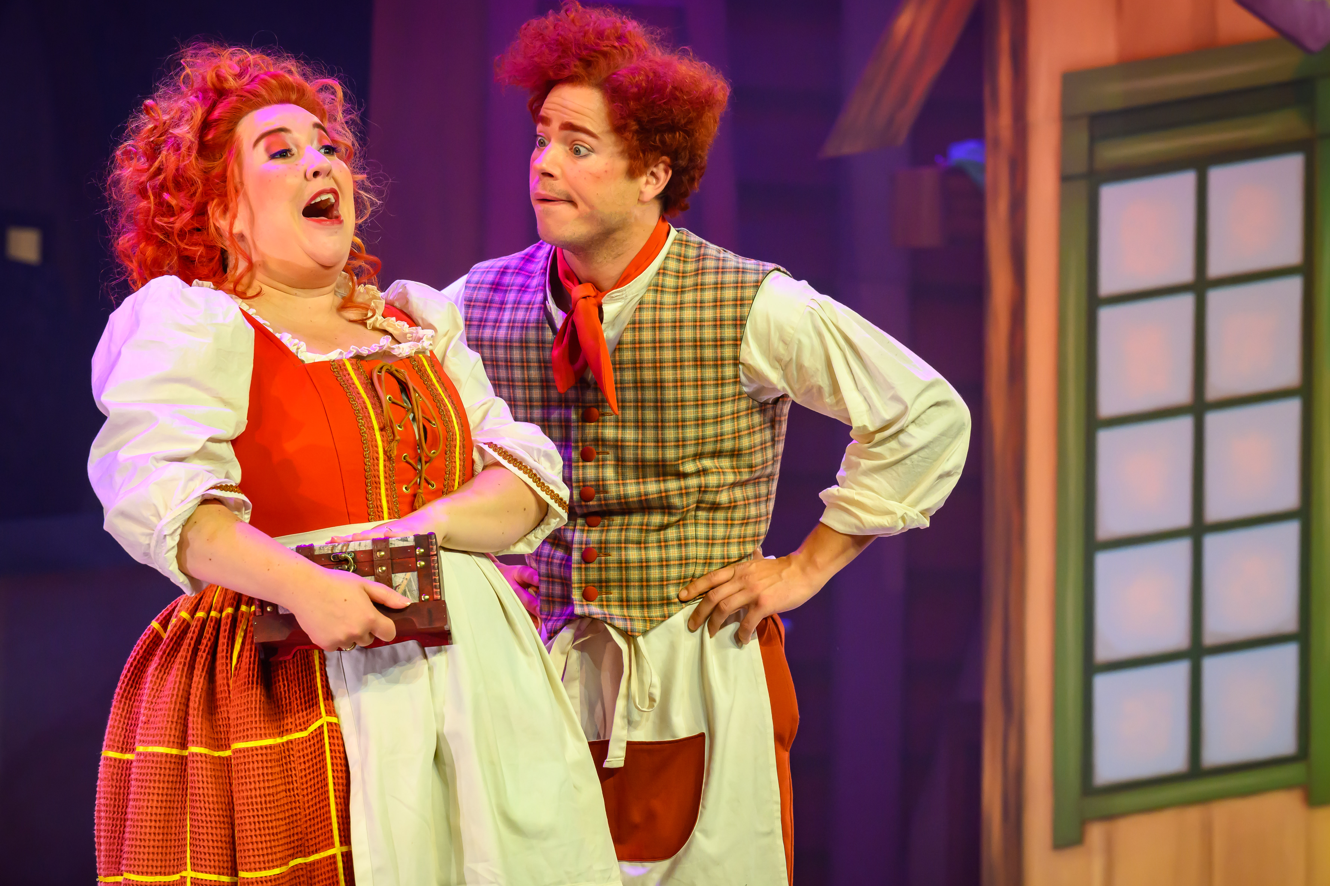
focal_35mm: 233
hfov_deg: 8.8
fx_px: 8607
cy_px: 448
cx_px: 656
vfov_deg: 5.9
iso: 2000
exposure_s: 1/400
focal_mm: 200
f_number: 6.3
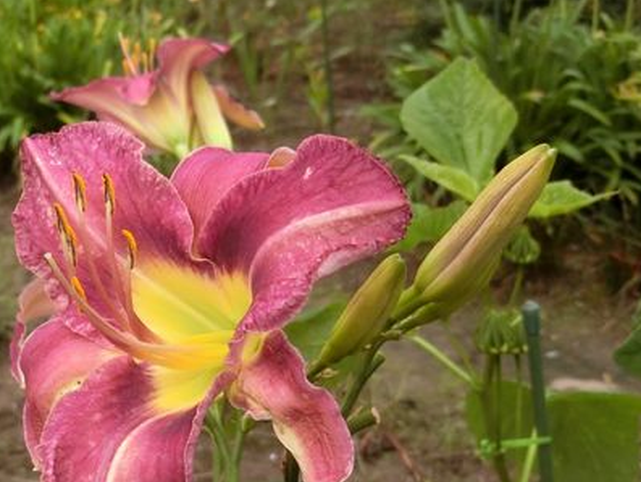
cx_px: 186
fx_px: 1260
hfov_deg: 28.3
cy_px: 332
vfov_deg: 21.5
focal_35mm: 68
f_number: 8.8
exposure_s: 1/125
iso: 320
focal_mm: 8
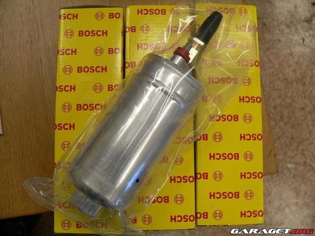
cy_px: 118
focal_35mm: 36
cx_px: 158
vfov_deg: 39.7
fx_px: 328
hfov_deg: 51.4
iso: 150
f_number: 2.8
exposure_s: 1/60
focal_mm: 6
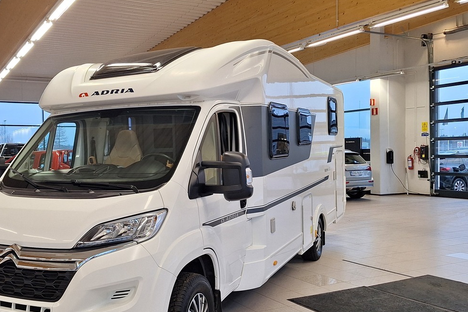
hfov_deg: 53.2
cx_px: 149
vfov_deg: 37.8
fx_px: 455
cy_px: 166
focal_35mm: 35
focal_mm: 5.54
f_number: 1.8
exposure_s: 1/100
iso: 64
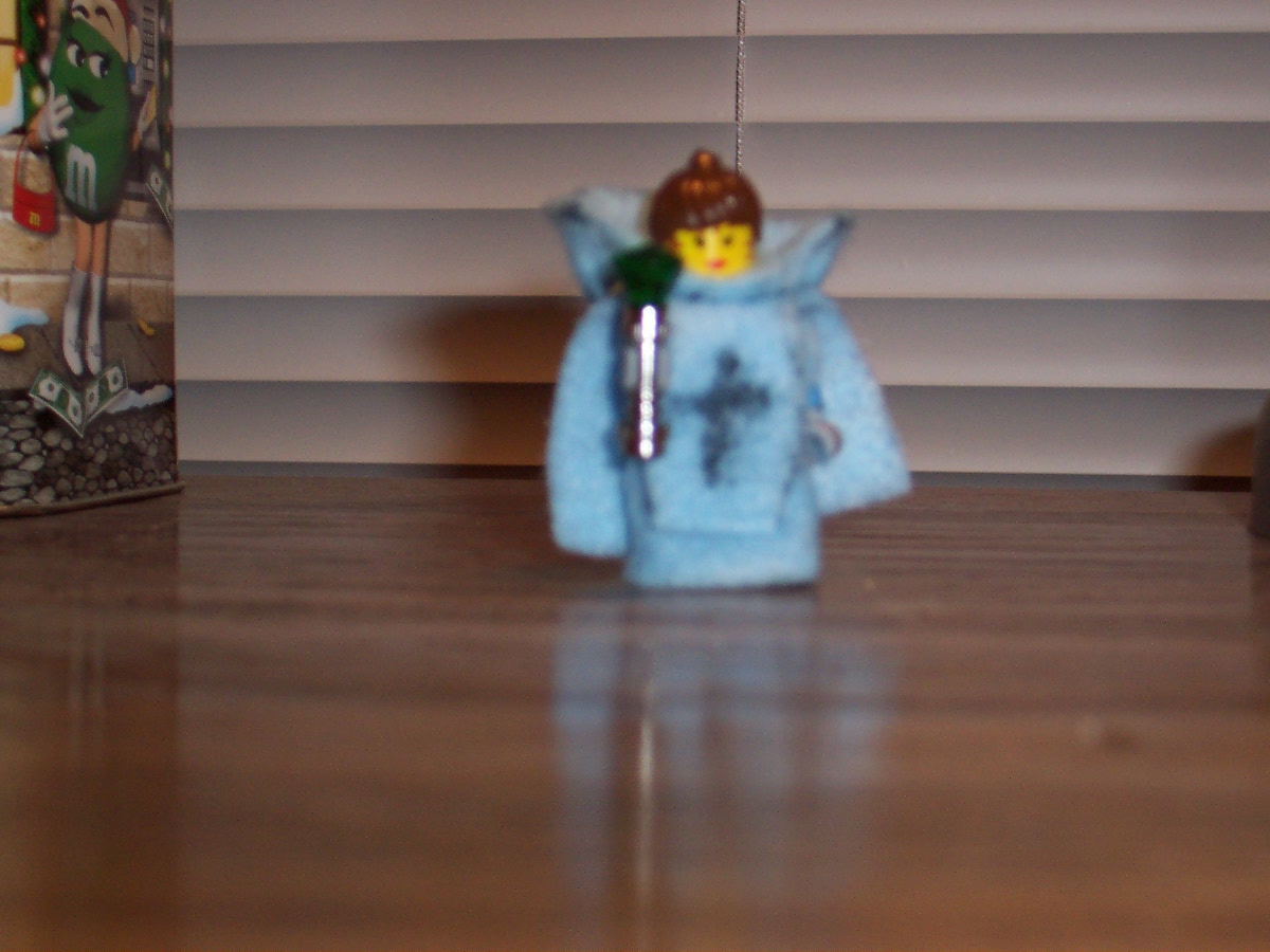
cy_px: 476
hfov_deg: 27.4
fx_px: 2605
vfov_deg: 20.7
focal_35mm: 71
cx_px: 635
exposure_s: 1/90
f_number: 4
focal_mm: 10.8
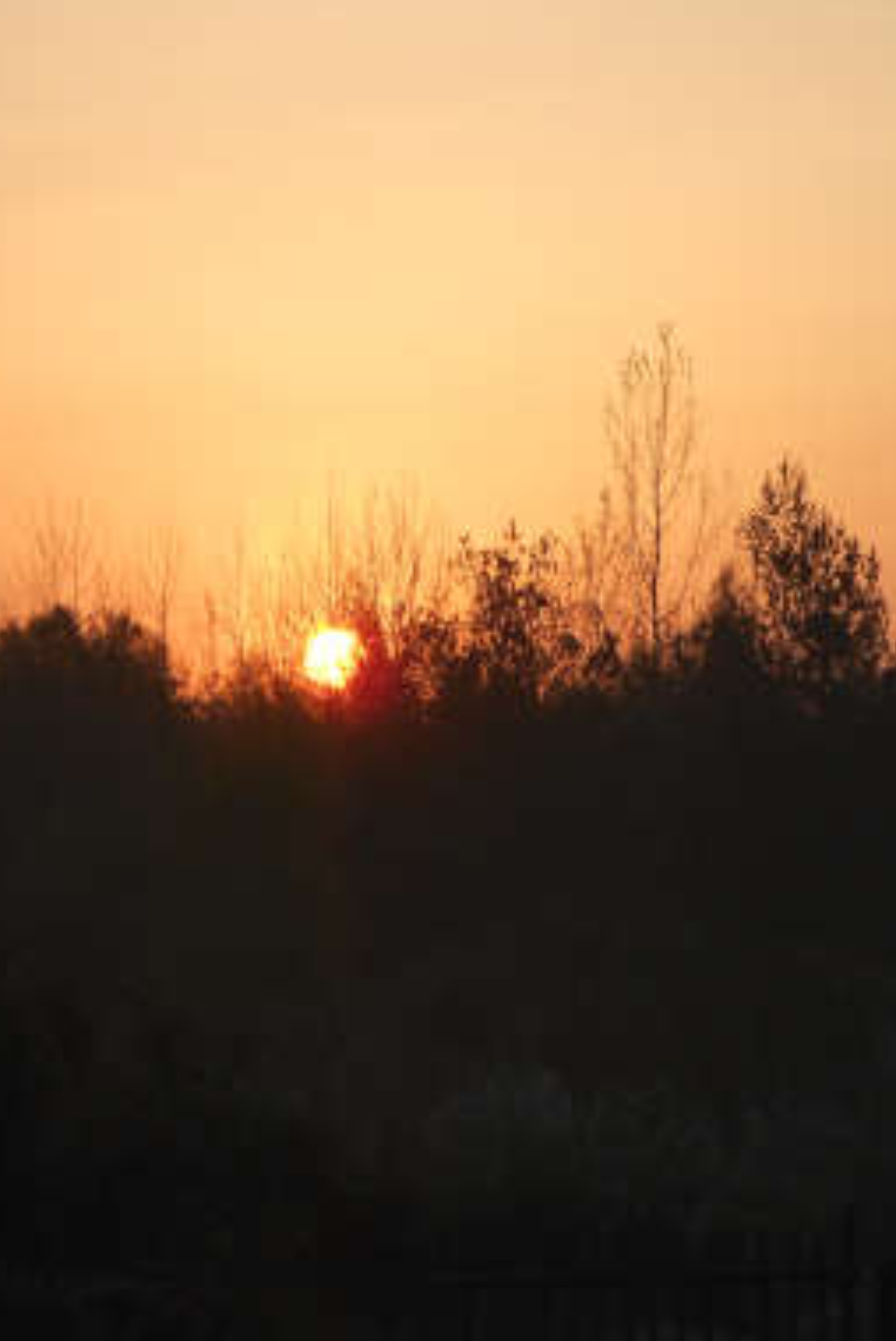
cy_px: 667
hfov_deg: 7.6
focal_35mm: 182
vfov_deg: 11.3
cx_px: 402
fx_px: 6782
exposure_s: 1/160
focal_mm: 23
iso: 80
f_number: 6.5
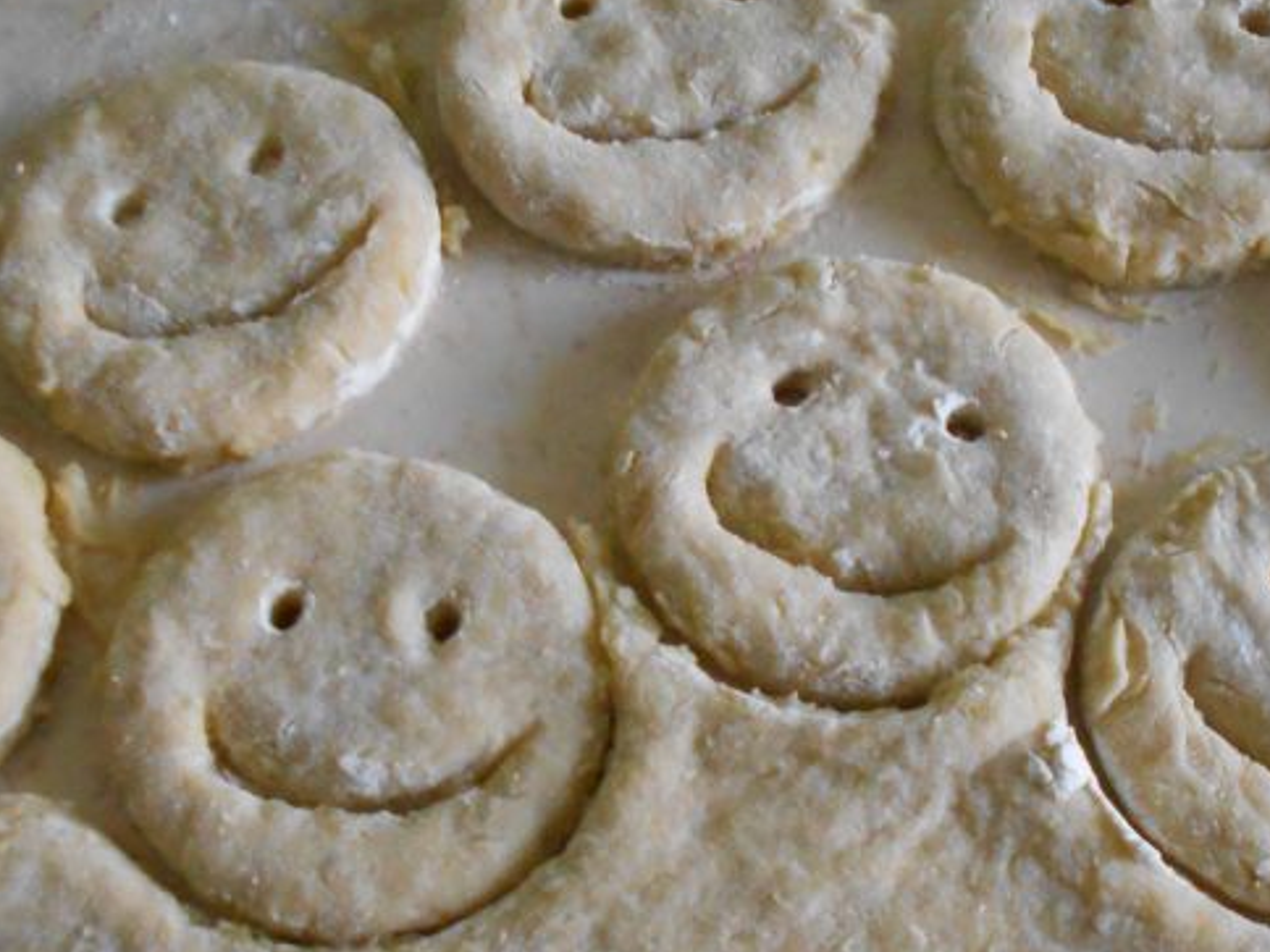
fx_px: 2018
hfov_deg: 34.7
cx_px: 819
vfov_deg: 26.5
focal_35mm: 55
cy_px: 598
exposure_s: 1/160
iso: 800
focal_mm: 4.6
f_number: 3.2
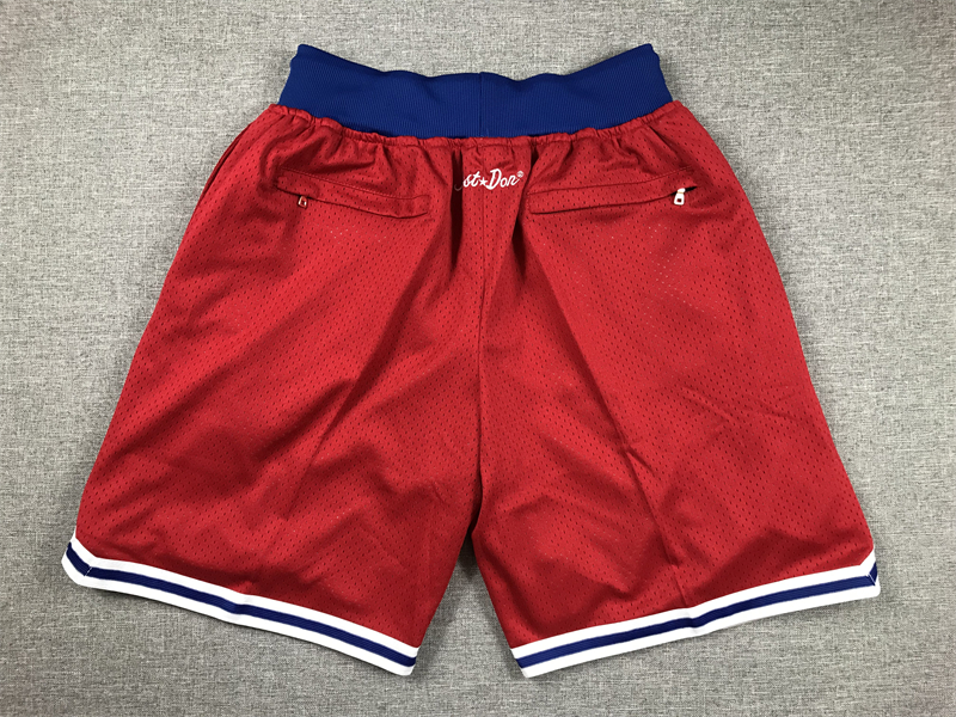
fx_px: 773
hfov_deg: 63.4
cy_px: 358
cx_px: 478
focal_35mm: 28
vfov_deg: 49.7
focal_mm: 3.99
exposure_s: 1/33
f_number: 1.8
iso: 25
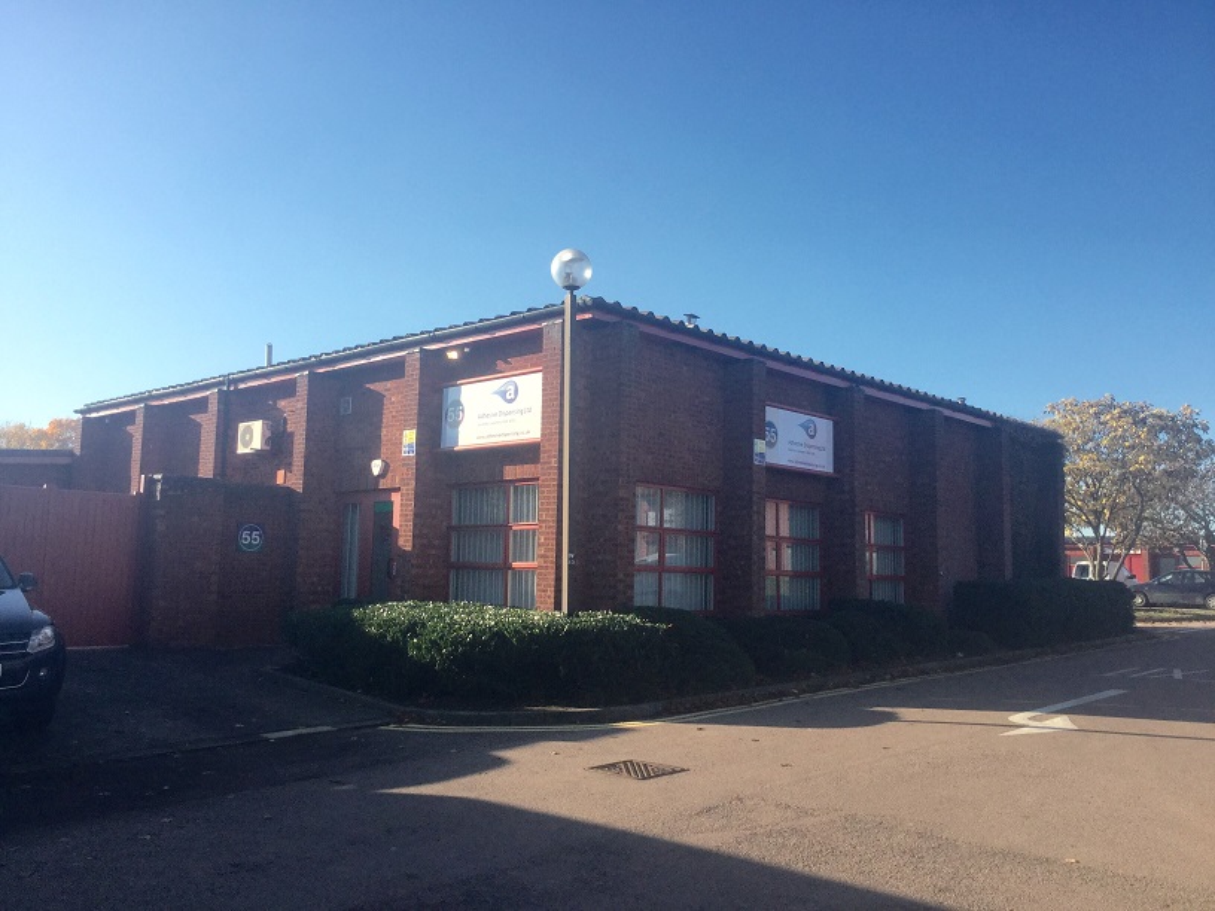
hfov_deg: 58.4
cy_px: 456
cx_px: 608
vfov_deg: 45.4
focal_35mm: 31
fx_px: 1088
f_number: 2.4
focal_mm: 3.3
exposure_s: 1/708
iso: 25
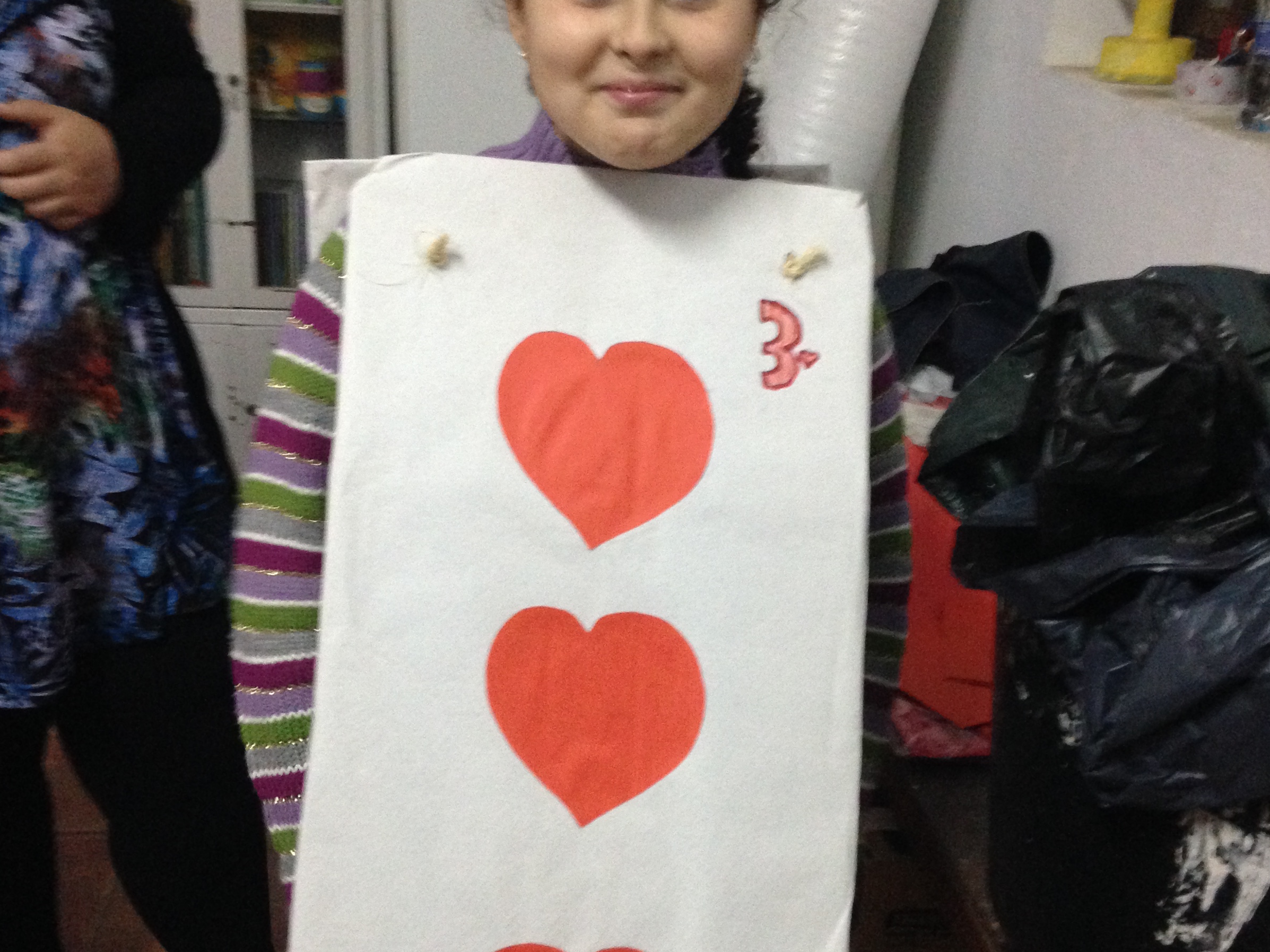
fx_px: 1651
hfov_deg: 42.1
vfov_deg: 32.2
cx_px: 629
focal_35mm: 45
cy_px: 500
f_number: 2.4
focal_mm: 4.12
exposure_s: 1/17
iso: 400
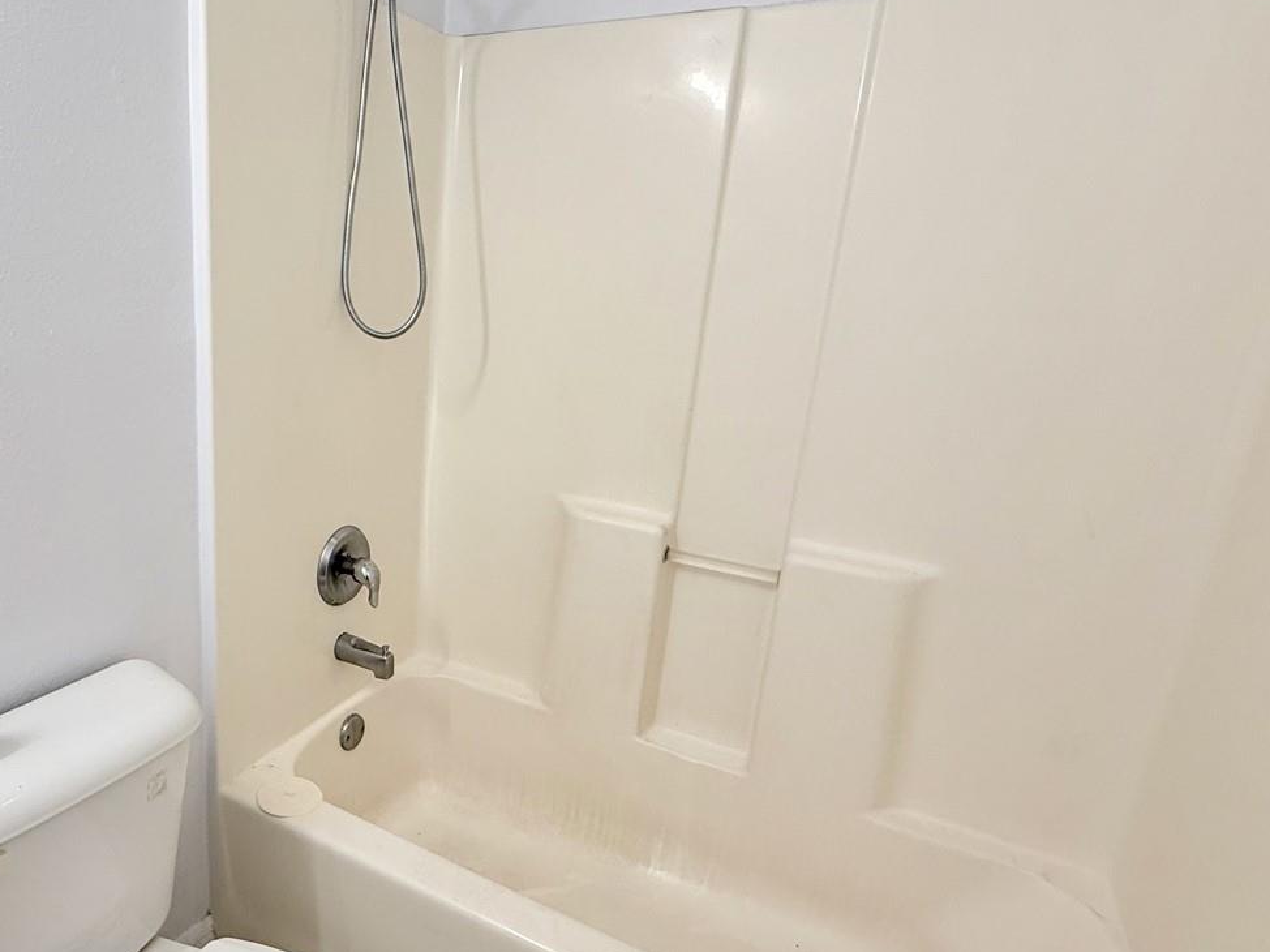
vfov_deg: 58.8
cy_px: 490
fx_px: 844
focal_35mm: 23
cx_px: 417
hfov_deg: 71.6
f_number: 2.2
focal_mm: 2.22
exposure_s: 1/120
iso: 100
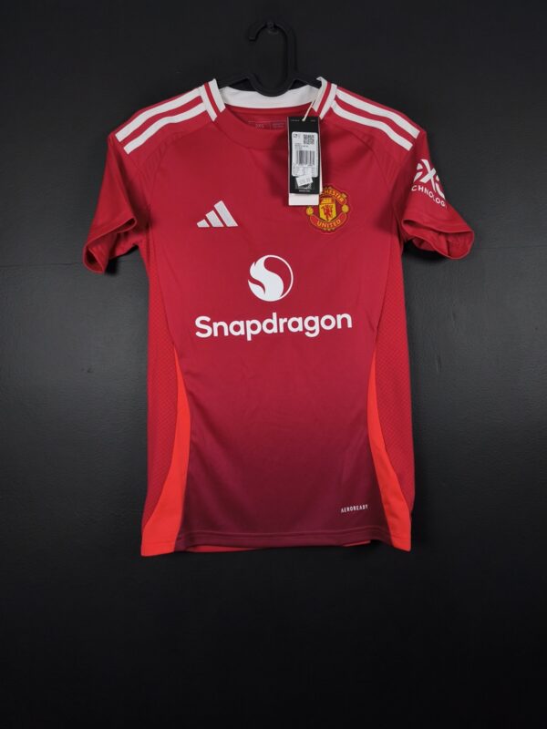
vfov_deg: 73.9
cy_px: 364
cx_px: 274
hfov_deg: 58.9
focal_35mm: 23
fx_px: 485
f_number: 1.6
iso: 400
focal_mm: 6.57
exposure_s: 1/160
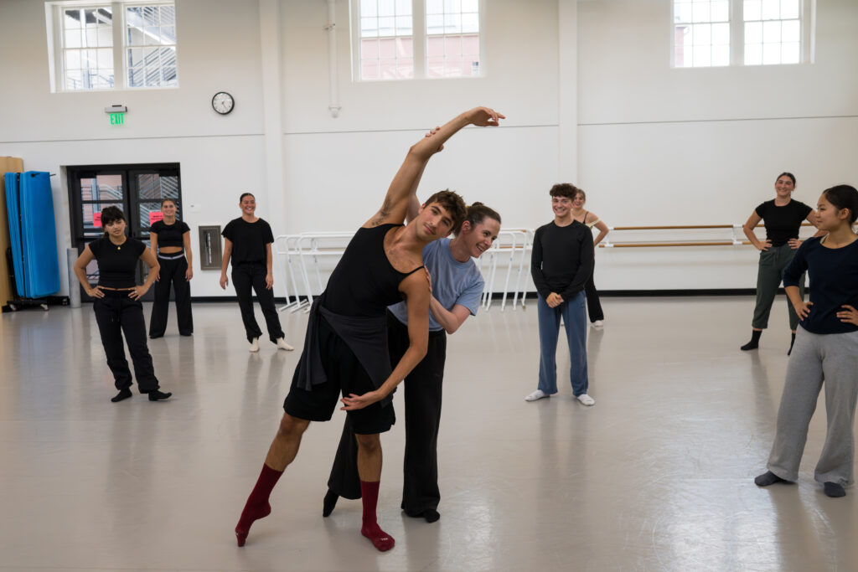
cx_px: 429
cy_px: 286
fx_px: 834
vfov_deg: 37.9
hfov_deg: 54.4
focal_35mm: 35
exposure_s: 1/400
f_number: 5
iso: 800
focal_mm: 35
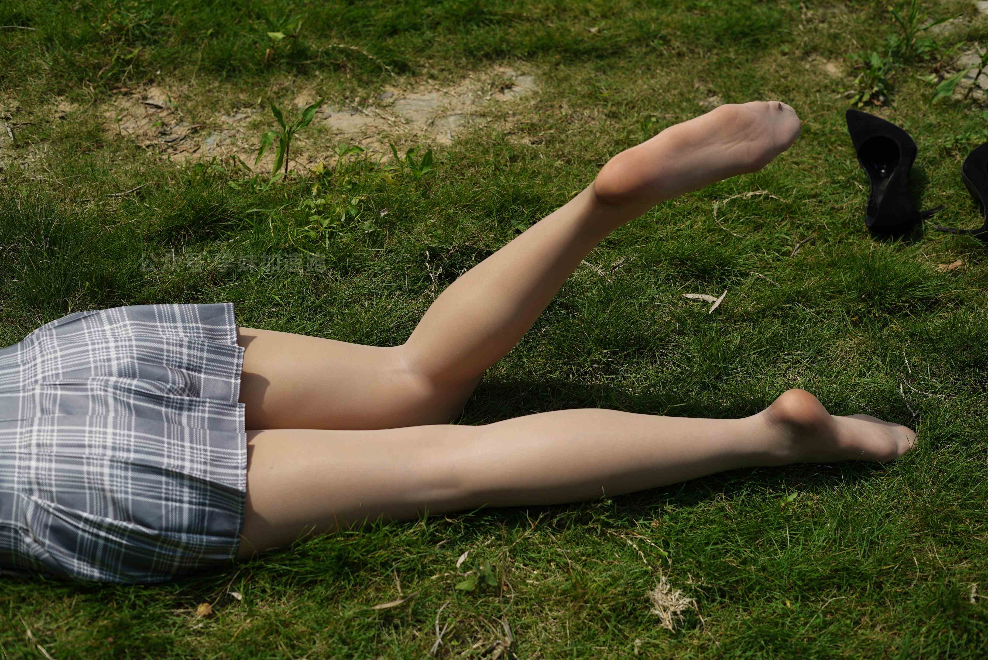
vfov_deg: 27.0
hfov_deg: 39.6
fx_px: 1373
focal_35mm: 50
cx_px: 494
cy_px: 330
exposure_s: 1/1250
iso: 64
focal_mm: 50
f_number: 4
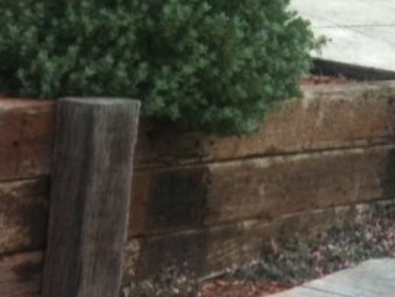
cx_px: -158
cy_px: 263
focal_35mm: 126
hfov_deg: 14.8
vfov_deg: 11.7
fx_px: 1439
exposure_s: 1/235
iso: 64
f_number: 2.8
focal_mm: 3.85
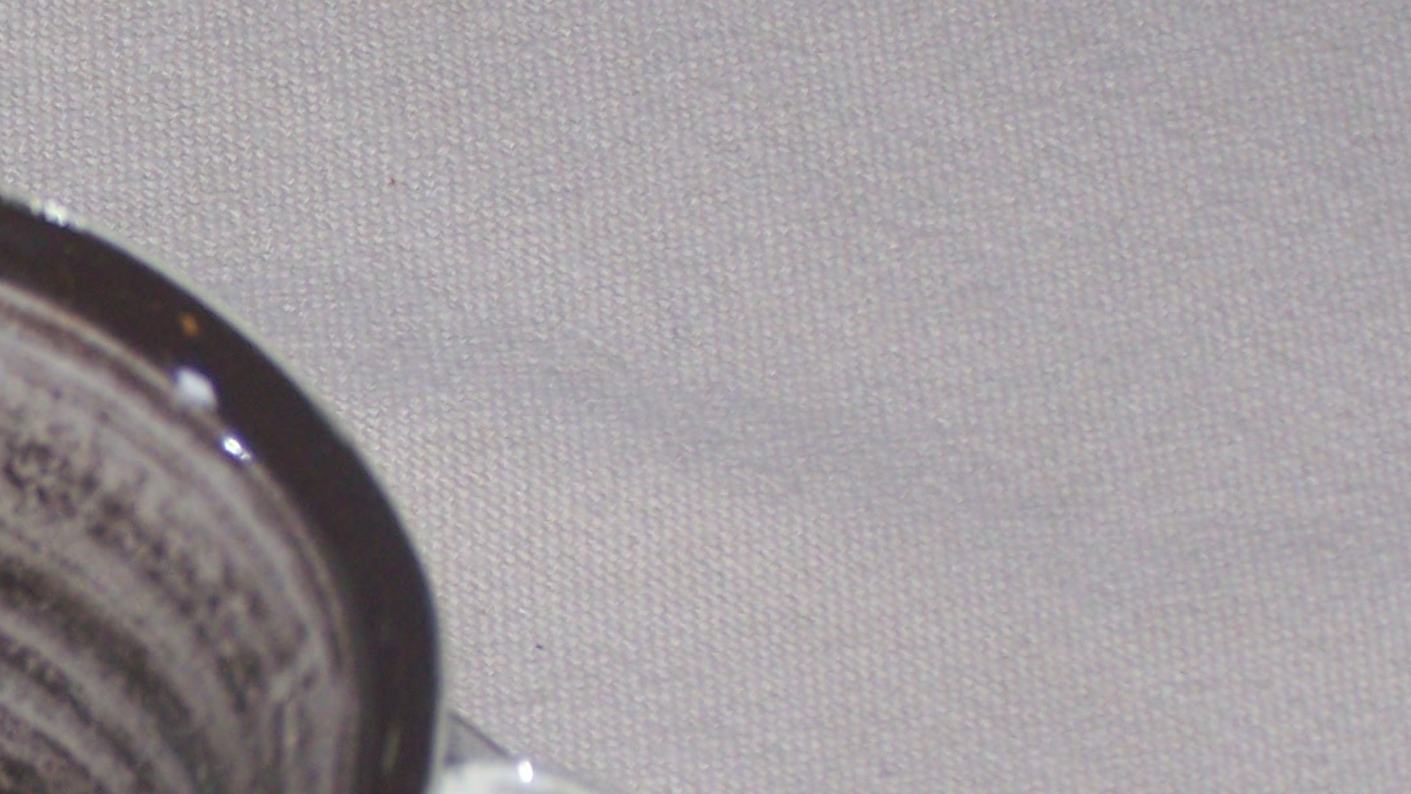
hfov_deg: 8.3
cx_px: -307
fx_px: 9578
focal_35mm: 256
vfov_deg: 4.7
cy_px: 1214
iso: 80
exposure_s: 1/80
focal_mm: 13.7
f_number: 3.2
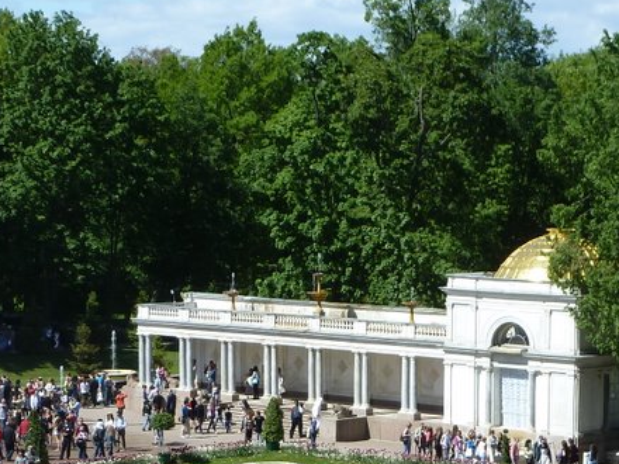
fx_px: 2289
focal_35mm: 128
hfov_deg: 15.4
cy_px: 526
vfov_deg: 11.4
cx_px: 440
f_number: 3.9
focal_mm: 9.1
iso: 80
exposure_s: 1/500
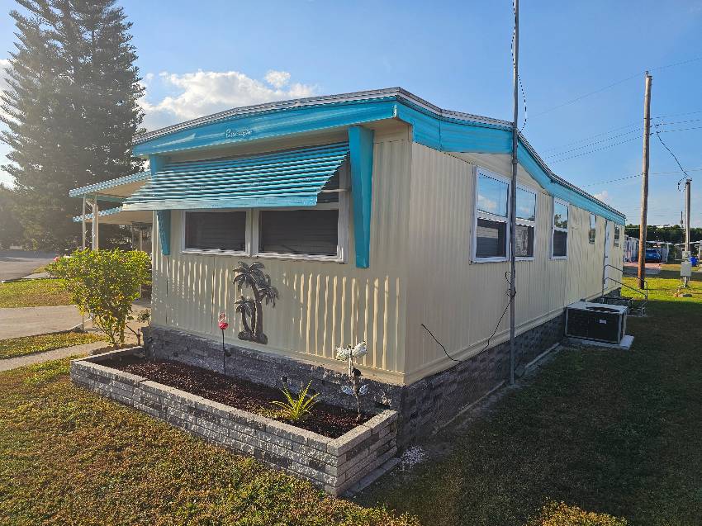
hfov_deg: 73.9
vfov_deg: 58.9
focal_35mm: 23
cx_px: 351
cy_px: 263
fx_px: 466
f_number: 1.7
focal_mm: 6.3
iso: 20
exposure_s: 1/1148
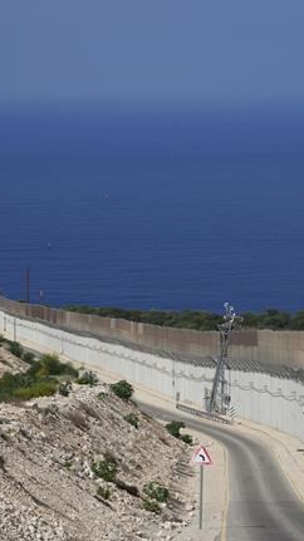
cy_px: 270
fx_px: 2109
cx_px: 197
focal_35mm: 147
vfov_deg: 14.6
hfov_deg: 8.2
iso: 50
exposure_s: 1/320
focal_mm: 93
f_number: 8
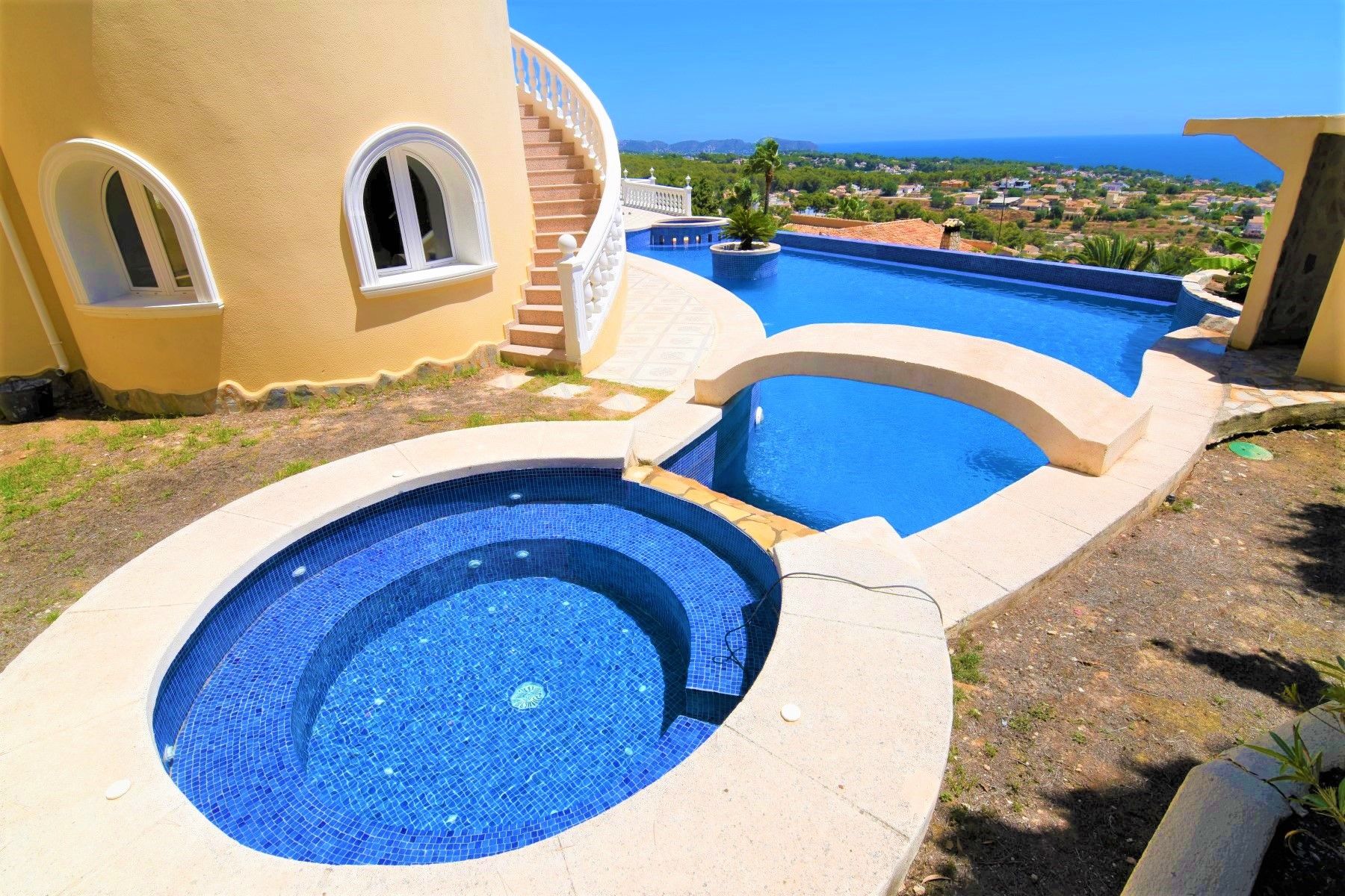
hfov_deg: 95.0
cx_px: 672
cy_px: 448
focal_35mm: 16
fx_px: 616
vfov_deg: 72.1
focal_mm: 11
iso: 100
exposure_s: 1/200
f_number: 11
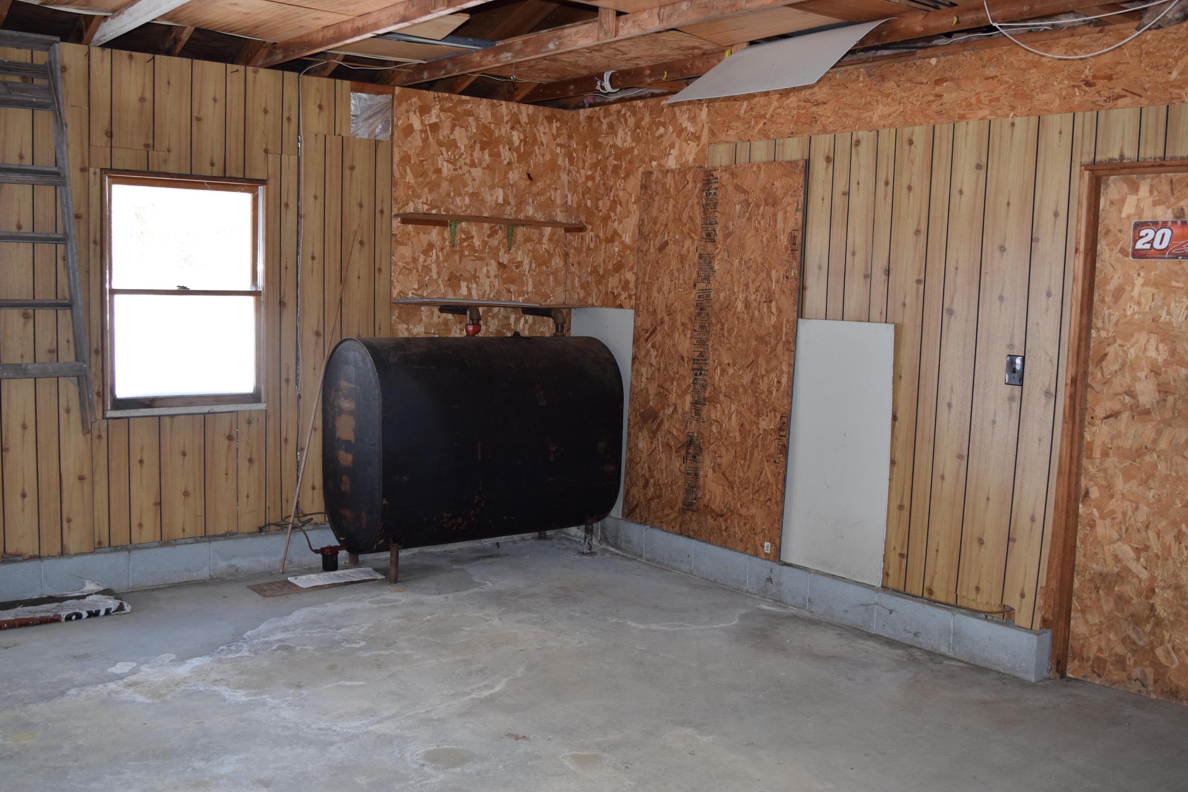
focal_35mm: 34
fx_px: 1138
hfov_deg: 55.1
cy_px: 396
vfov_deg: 38.4
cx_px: 594
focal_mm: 23
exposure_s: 1/125
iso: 640
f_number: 5.6
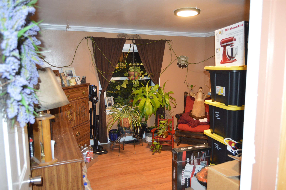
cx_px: 143
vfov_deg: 47.8
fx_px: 214
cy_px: 95
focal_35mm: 27
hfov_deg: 67.4
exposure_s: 1/60
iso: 1600
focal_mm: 18
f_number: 3.5
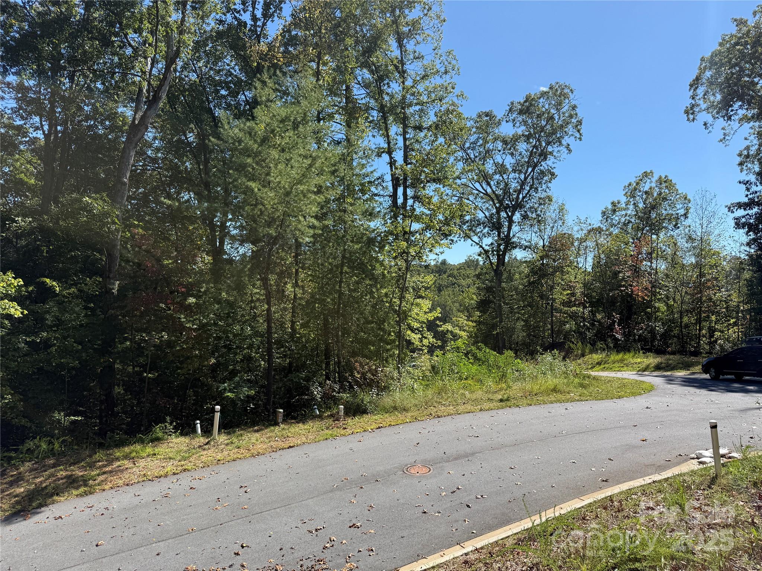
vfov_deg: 56.8
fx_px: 528
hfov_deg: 71.6
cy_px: 286
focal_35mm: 24
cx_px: 381
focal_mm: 6.76
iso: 80
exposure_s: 1/2801
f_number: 1.78
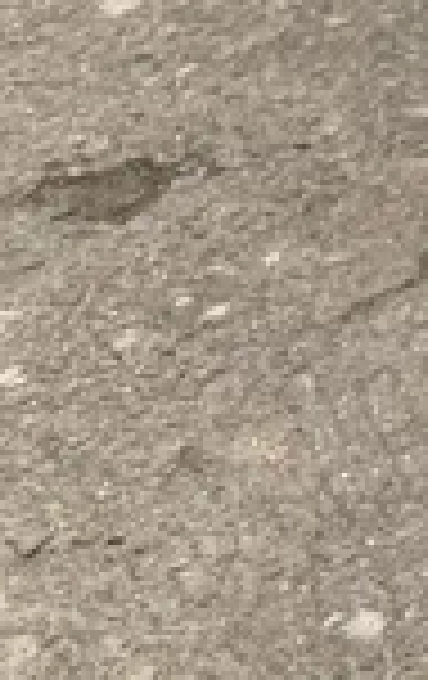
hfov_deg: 5.9
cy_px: -653
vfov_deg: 11.3
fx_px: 3121
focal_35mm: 168
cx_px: 1996
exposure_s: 1/612
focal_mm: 6.76
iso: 80
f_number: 1.78
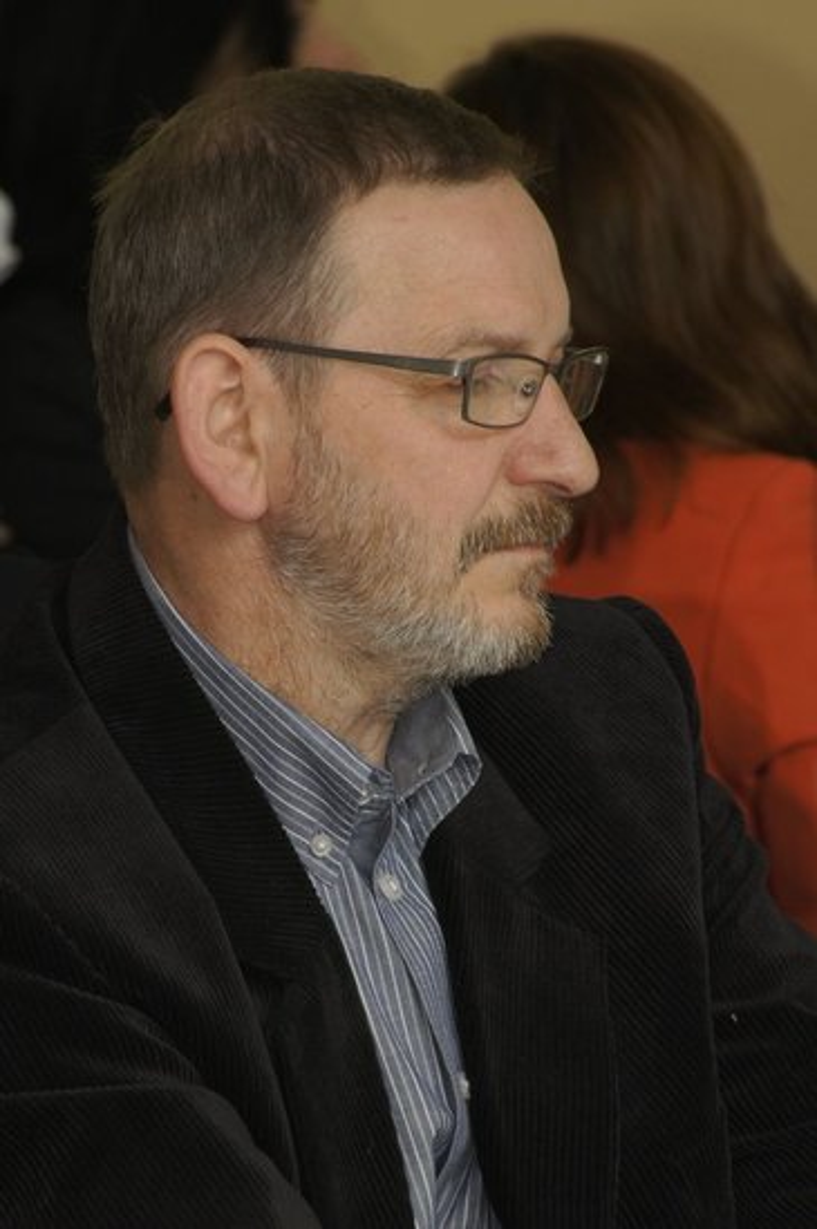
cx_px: 408
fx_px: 15347
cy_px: 614
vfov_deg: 4.6
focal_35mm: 450
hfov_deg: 3.0
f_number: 14
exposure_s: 1/160
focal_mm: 300
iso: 800
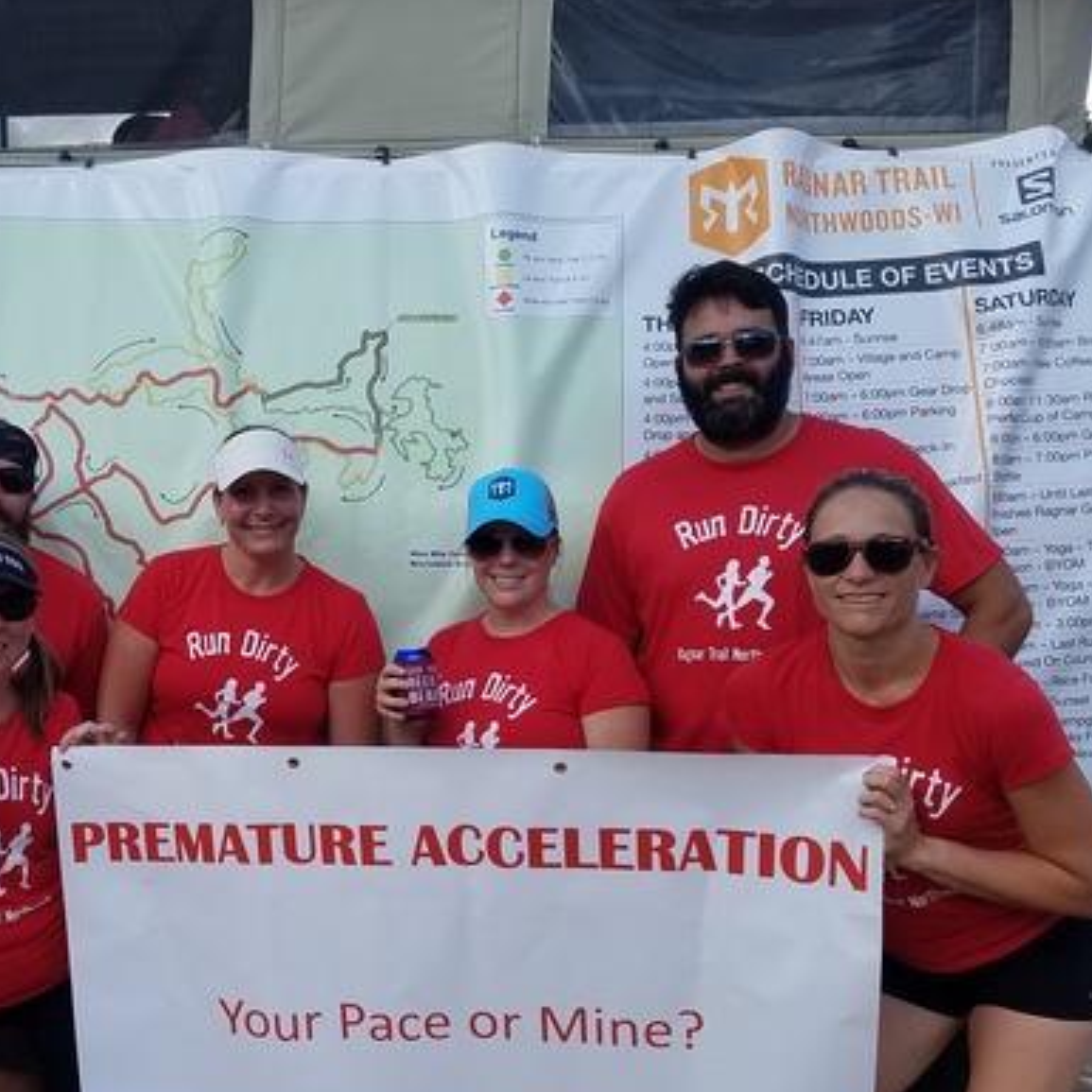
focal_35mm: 43
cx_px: 227
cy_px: 661
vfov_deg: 39.0
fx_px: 1535
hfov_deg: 37.8
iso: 50
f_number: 1.7
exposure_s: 1/1124
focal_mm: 4.2
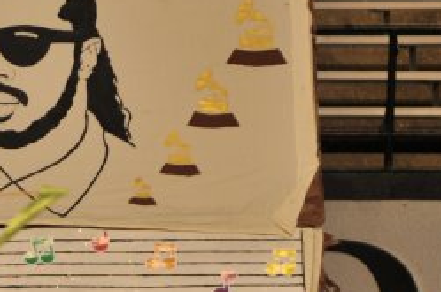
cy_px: 249
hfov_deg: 2.1
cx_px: -16
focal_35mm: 964
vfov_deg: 1.4
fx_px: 11786
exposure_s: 1/200
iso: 200
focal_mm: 200
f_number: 2.8
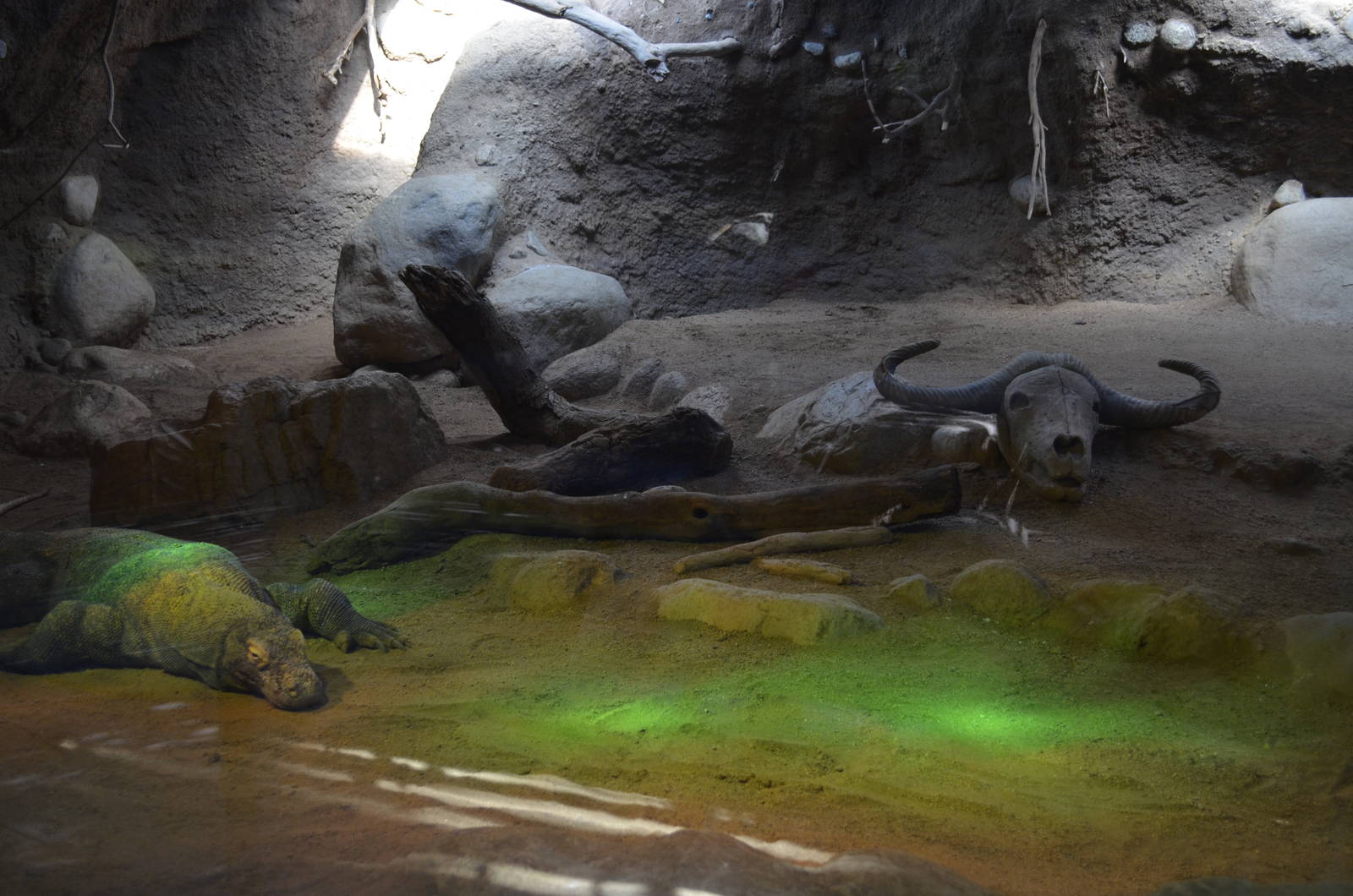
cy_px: 448
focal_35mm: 48
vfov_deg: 28.0
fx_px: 1800
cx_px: 676
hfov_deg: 41.2
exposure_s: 1/100
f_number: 5
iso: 400
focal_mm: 32
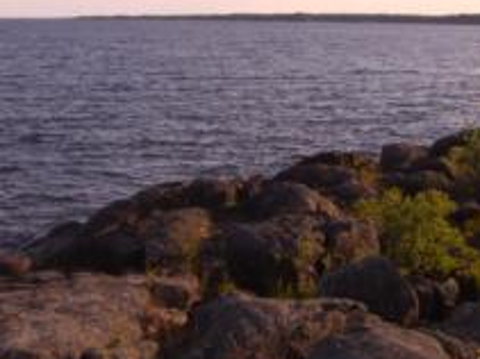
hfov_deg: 26.7
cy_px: 70
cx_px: 127
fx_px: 998
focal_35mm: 72
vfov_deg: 20.2
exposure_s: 1/400
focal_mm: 6.2
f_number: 4.3
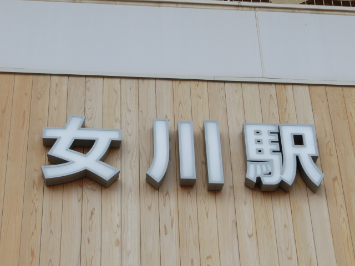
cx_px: 178
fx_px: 954
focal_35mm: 93
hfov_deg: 21.1
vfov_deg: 15.9
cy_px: 133
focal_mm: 16.5
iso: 80
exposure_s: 1/200
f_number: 5.6
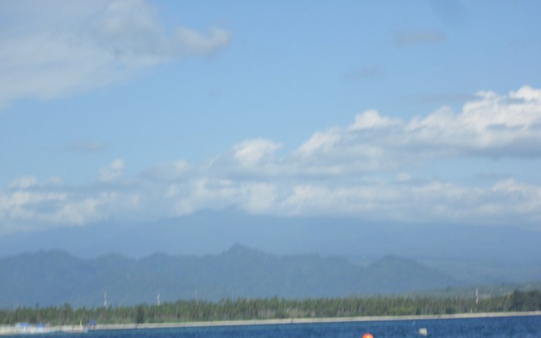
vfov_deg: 10.8
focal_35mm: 121
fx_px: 1784
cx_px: 270
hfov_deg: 17.2
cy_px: 204
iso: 100
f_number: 14.7
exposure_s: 1/100
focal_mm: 18.6
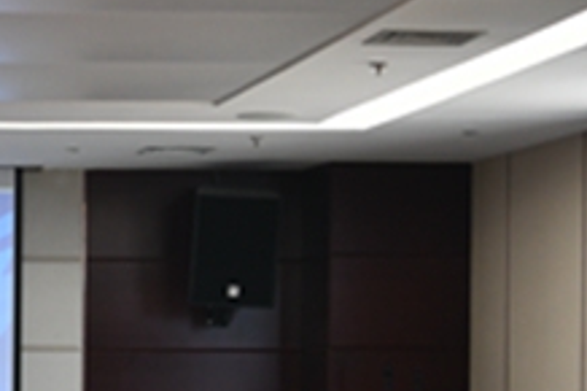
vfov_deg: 8.8
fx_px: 2509
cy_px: 449
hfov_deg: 12.5
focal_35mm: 154
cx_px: -377
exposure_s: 1/160
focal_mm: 42
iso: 1000
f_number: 4.5
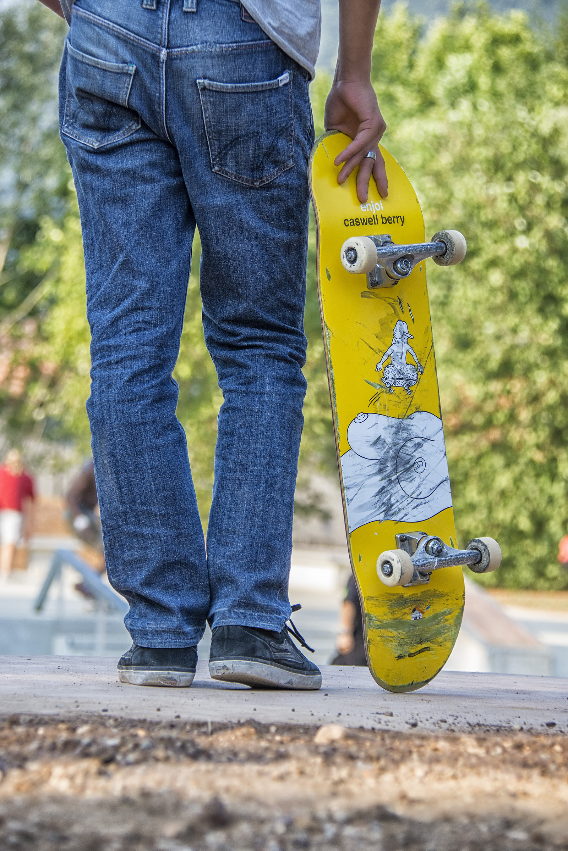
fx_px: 3976
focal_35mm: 168
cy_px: 426
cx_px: 284
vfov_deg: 12.2
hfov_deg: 8.2
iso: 560
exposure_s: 1/500
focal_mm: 112
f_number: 5.6
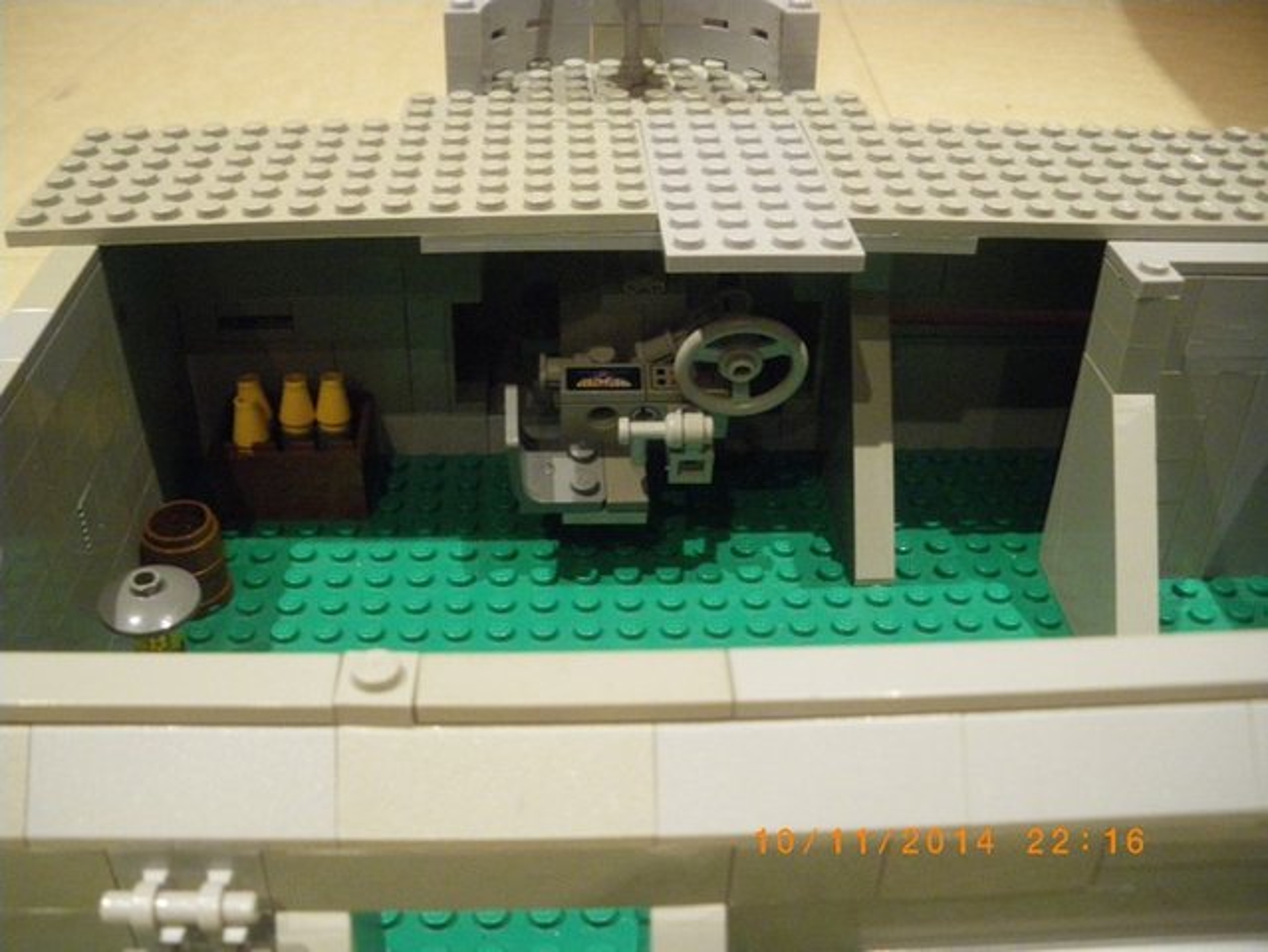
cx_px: 634
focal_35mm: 36
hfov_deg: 51.3
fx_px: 1319
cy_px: 476
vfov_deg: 39.7
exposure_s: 1/10
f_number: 3.5
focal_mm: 6.3
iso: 800
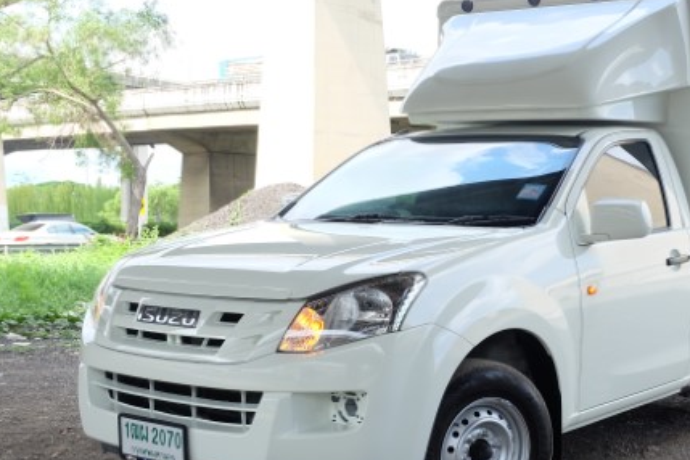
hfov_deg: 35.2
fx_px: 1073
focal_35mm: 56
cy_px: 261
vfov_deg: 24.2
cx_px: 479
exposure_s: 1/140
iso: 400
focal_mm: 26.9
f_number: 6.4
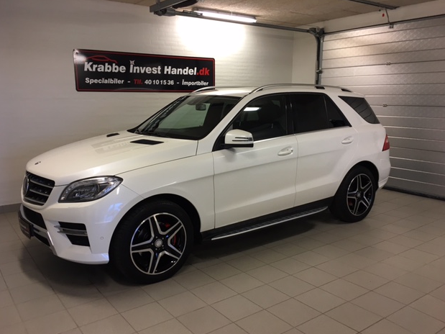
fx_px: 386
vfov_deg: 46.8
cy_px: 171
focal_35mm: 30
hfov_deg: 60.0
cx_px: 216
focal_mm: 4.15
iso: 64
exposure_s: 1/33
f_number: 2.2
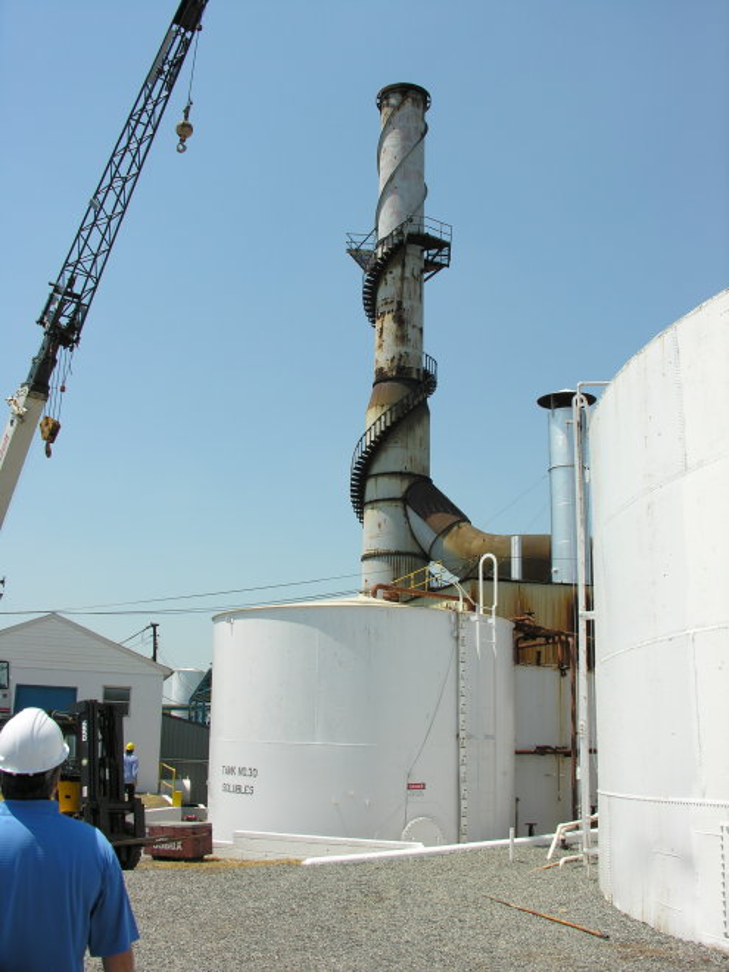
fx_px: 983
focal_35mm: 35
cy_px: 486
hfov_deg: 40.7
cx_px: 364
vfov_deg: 52.6
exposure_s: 1/276
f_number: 6.3
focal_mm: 8.9
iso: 50
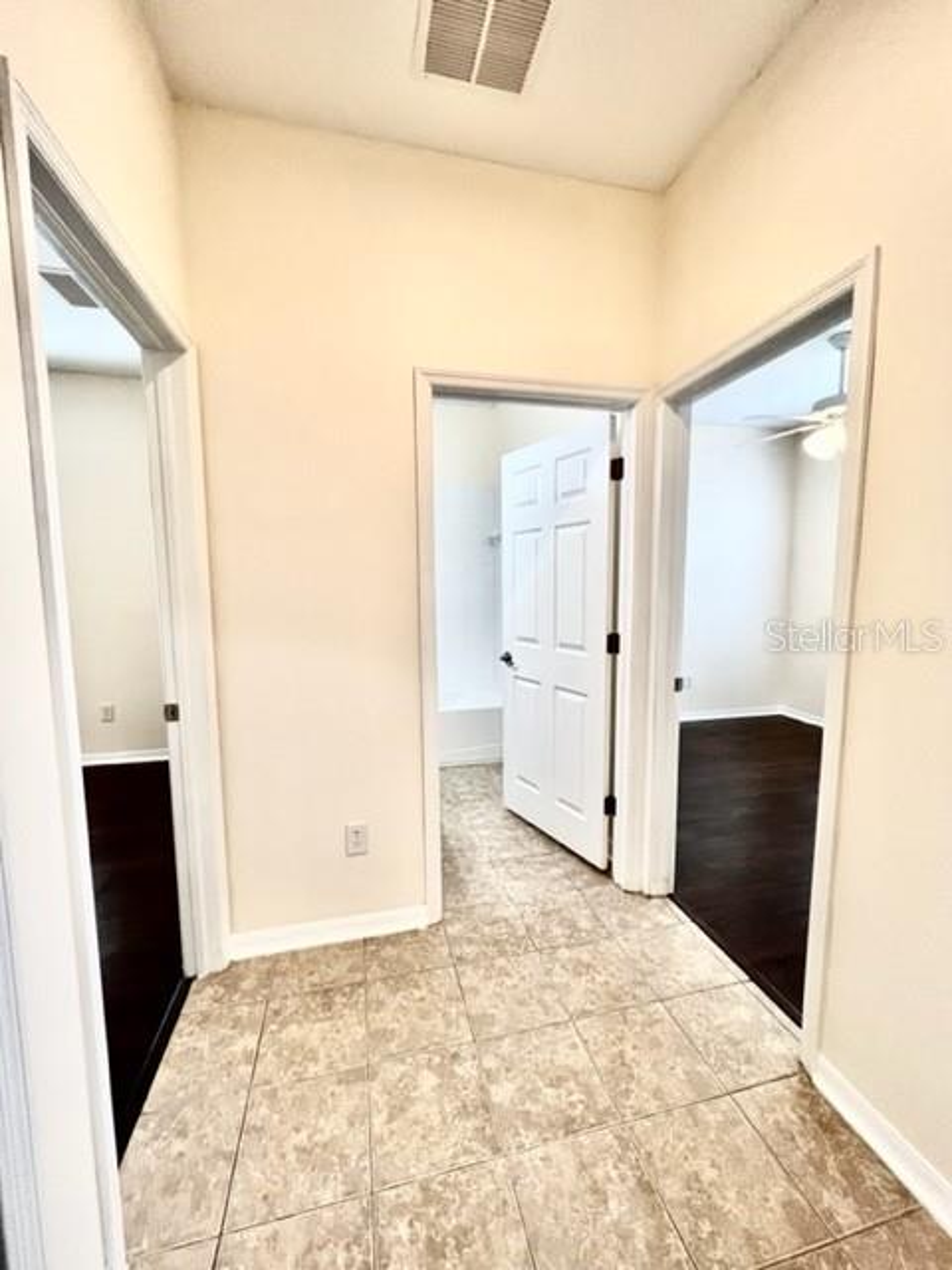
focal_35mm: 13
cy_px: 635
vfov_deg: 106.2
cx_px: 476
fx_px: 477
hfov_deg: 89.9
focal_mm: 1.57
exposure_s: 1/120
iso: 160
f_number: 1.8
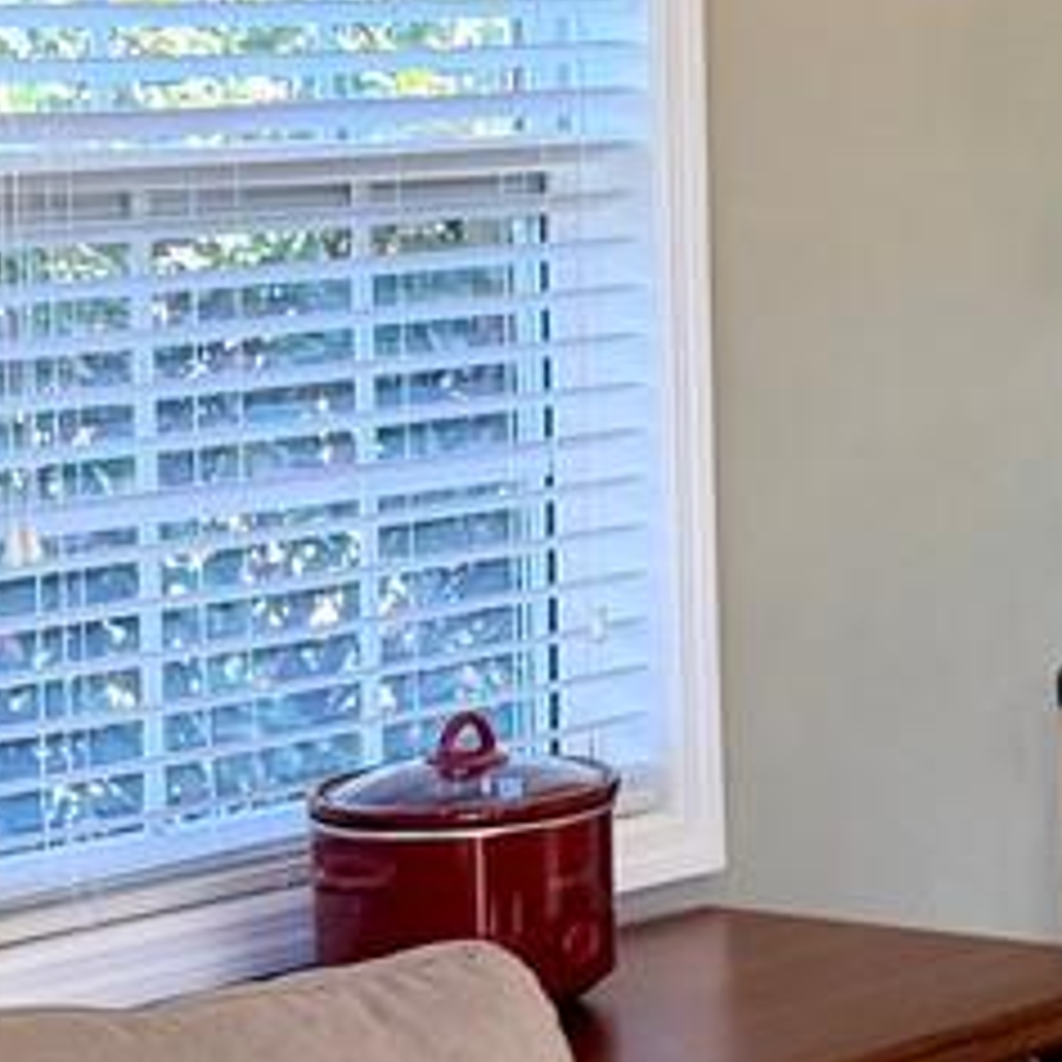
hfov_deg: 12.1
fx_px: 4998
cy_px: 495
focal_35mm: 144
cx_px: 756
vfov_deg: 12.1
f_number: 1.78
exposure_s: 1/179
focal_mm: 6.76
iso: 100
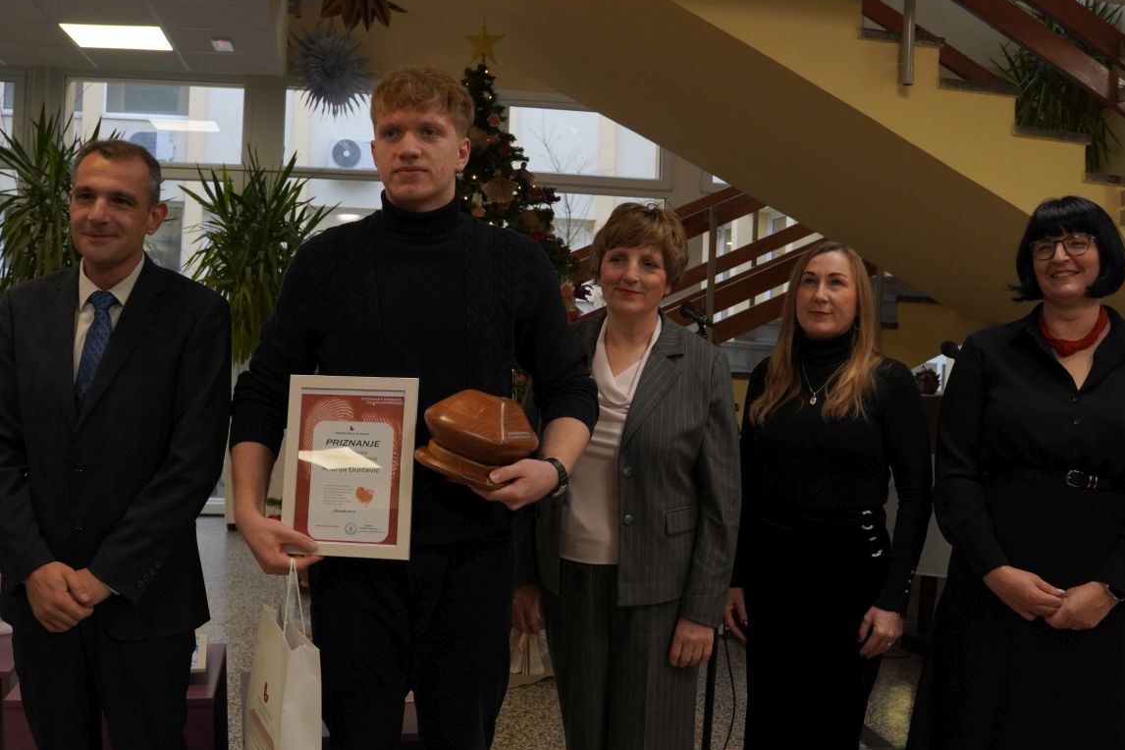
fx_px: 1094
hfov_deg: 54.4
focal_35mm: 35
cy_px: 415
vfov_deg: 37.8
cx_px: 540
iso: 1000
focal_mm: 18
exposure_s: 1/200
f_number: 4.5
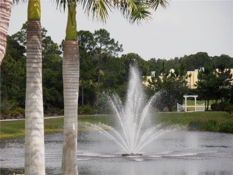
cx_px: 116
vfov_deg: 6.2
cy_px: 88
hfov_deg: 8.2
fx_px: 1615
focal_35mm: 240
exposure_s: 1/320
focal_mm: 42.54
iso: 80
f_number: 5.7
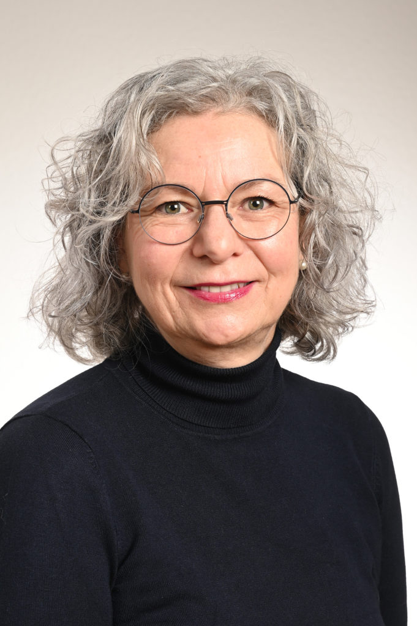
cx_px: 208
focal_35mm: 70
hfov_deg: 19.4
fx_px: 1218
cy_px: 313
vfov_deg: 28.9
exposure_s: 1/160
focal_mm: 70
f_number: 8
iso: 125
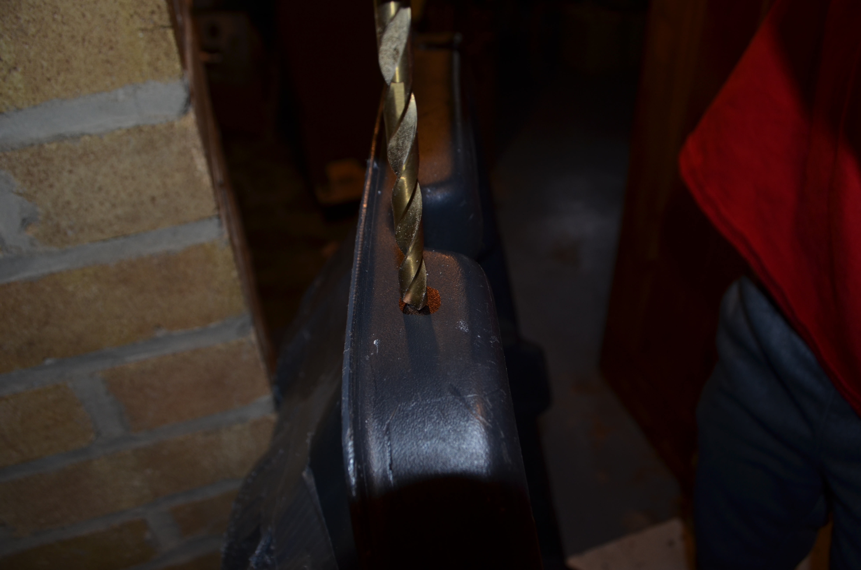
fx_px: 644
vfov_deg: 47.7
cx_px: 430
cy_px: 285
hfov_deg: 67.5
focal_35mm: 27
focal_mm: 18
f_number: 5.6
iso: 200
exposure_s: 1/30
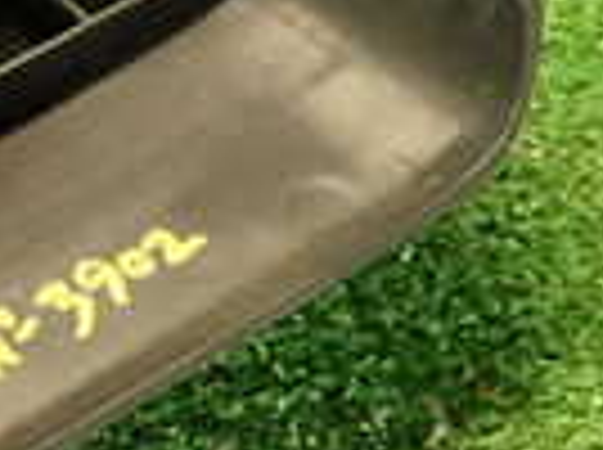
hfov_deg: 15.7
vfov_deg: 12.6
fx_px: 1948
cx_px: -387
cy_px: -184
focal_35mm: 112
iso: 500
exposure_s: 1/30
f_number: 2
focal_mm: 4.5
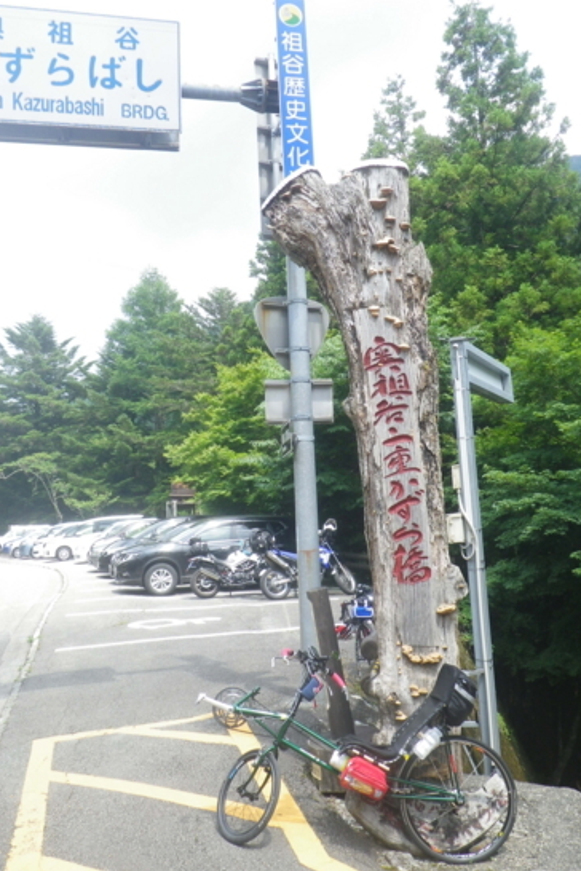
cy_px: 412
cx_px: 292
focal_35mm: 32
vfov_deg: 58.7
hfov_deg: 41.1
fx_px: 775
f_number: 4.2
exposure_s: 1/160
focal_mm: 5
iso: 80
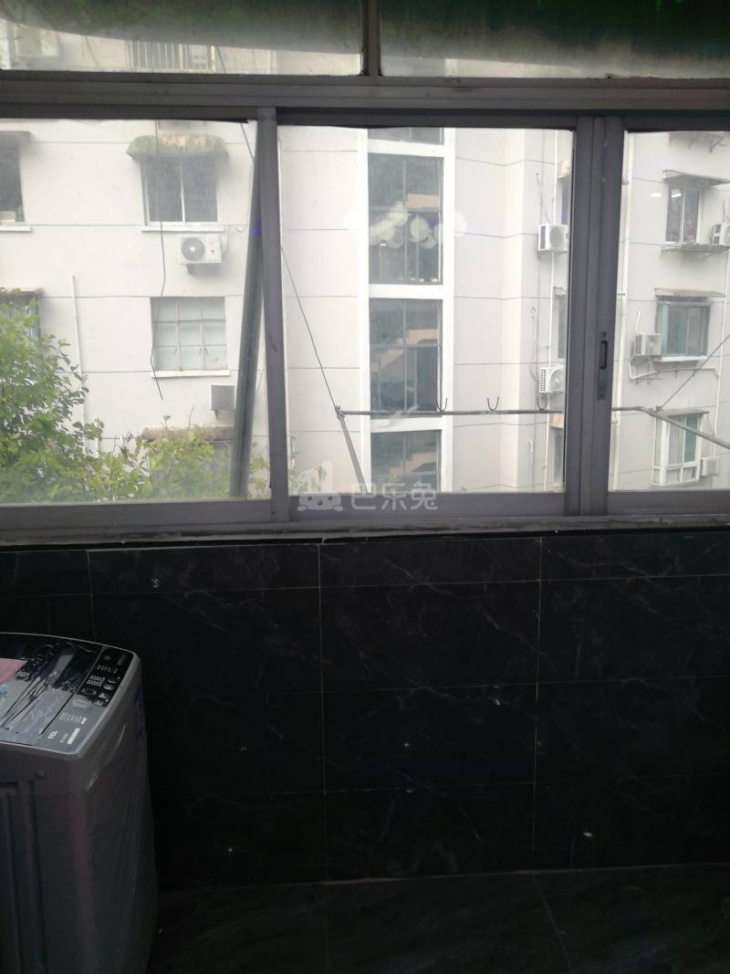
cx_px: 365
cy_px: 487
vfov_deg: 65.3
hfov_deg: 51.3
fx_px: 759
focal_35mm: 27
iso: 50
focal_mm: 3.83
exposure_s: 1/50
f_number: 1.8
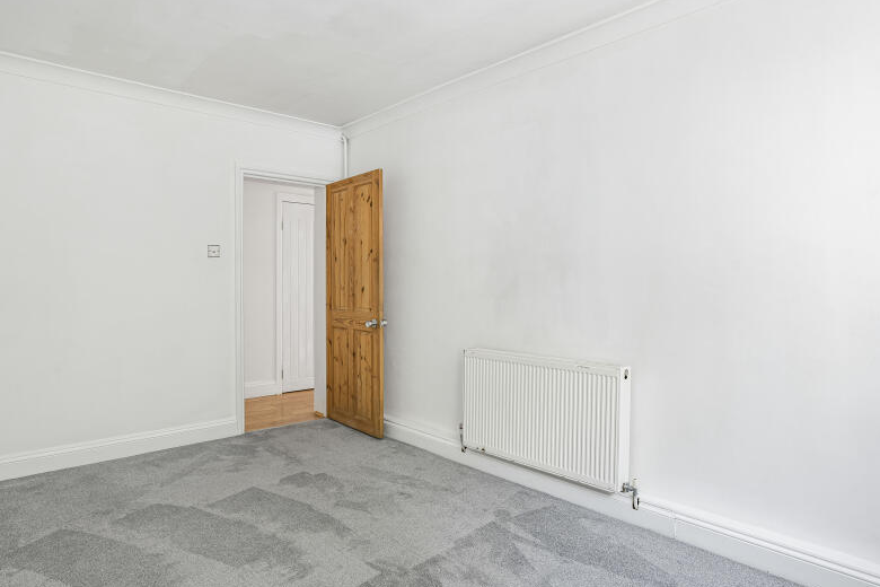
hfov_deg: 80.9
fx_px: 513
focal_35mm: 21
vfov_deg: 59.5
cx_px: 388
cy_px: 309
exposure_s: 1/8
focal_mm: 16
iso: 100
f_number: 8
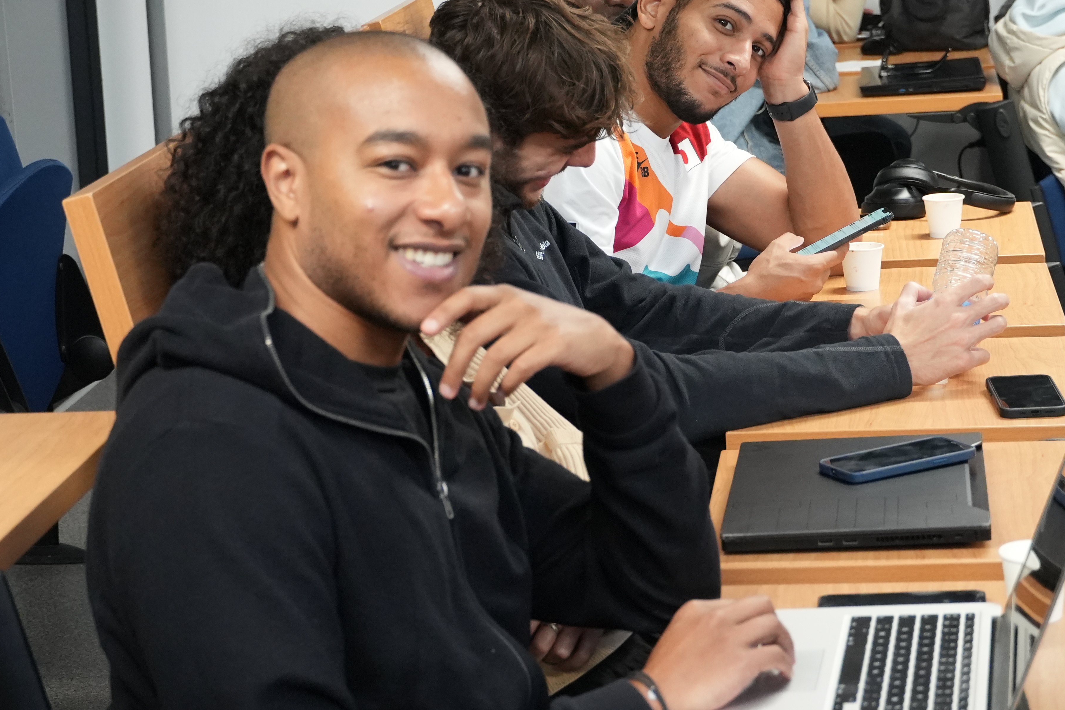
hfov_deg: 21.2
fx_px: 2840
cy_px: 325
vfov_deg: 14.2
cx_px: 651
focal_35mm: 96
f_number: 5
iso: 4000
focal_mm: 50
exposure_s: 1/80
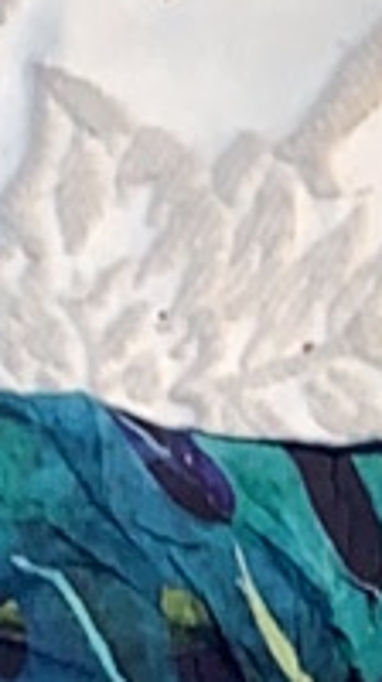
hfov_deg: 7.9
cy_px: 1777
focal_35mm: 153
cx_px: 239
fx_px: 2764
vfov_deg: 11.1
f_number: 1.8
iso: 50
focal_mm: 4.25
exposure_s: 1/100
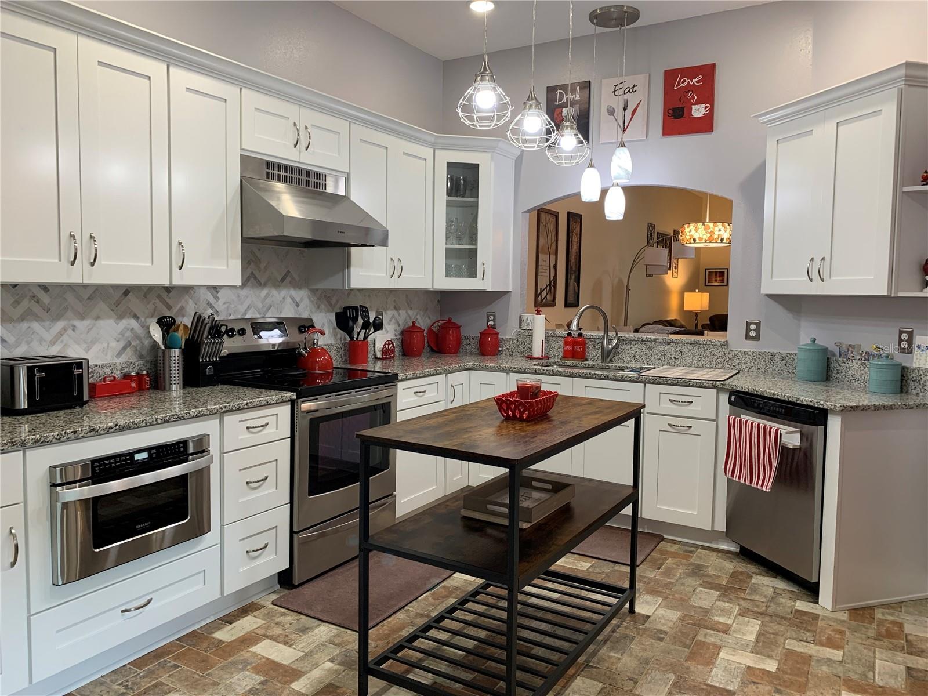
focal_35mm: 26
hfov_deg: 67.3
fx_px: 697
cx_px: 464
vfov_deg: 53.1
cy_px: 348
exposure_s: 1/60
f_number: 1.8
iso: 80
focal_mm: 4.25
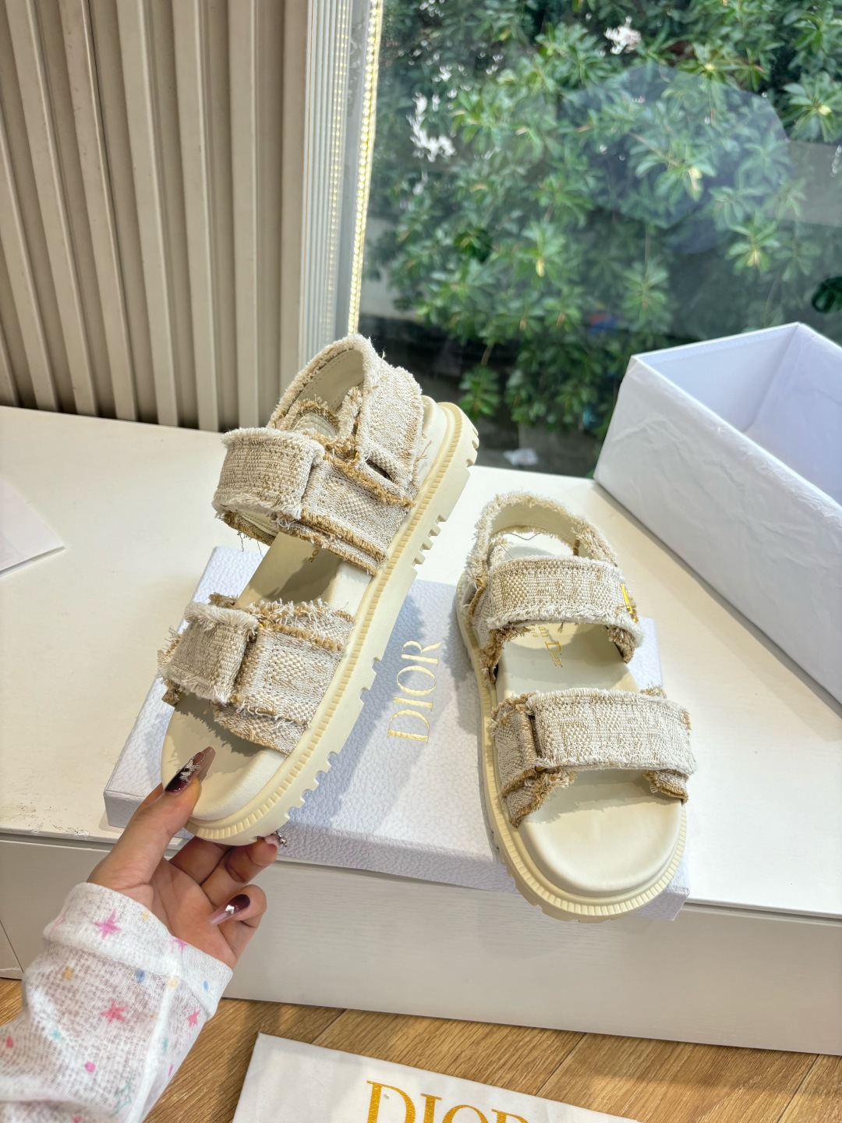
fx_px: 843
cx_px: 421
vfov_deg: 67.3
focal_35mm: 26
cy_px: 562
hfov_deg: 53.1
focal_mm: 5.96
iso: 40
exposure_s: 1/223
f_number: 1.6
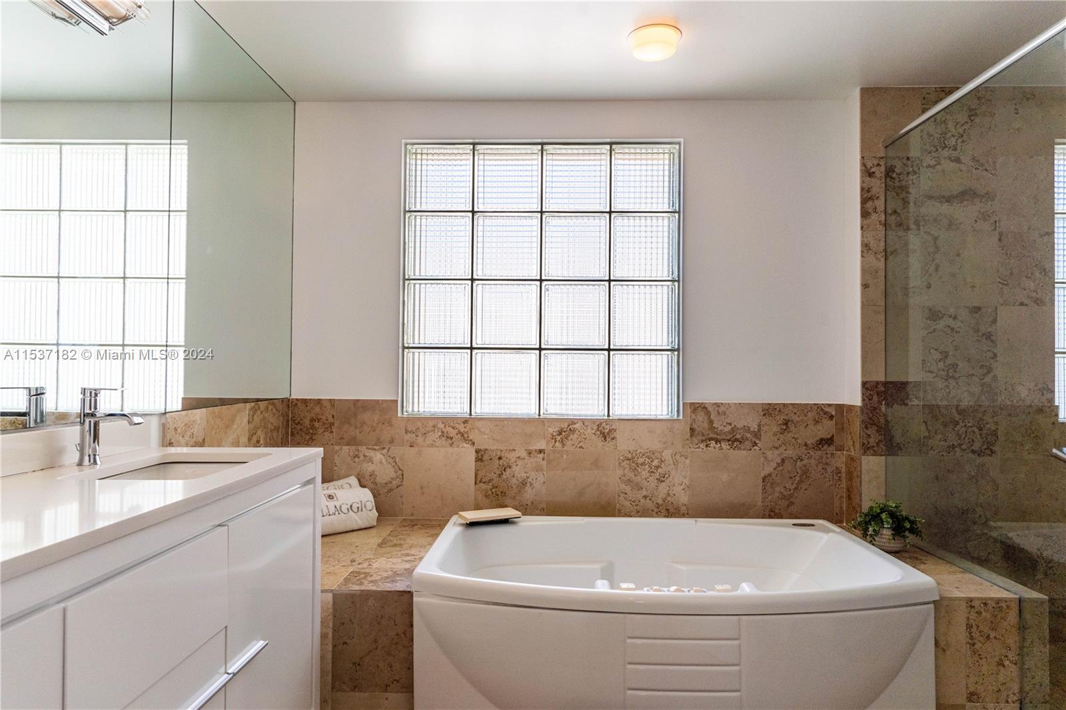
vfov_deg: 53.1
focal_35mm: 24
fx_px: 710
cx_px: 533
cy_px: 355
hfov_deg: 73.8
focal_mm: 24
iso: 250
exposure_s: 1/4000
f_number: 8
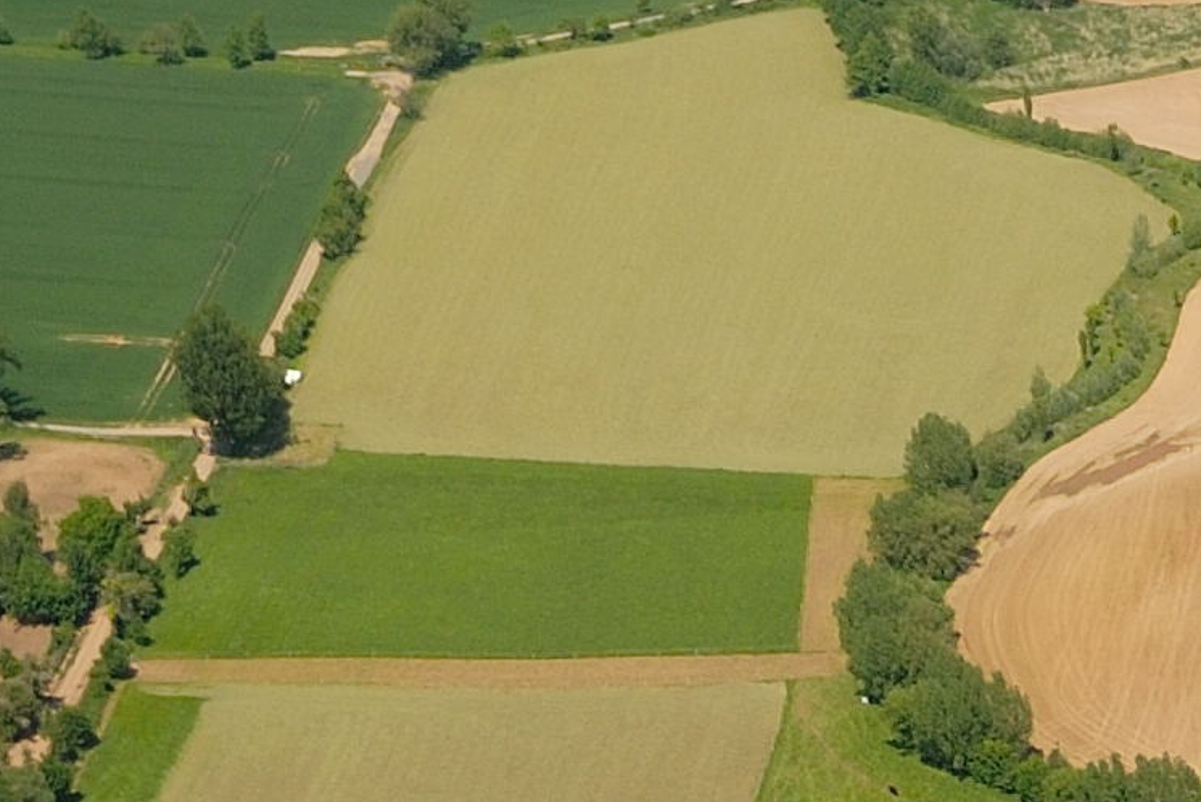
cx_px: 2062
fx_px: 5460
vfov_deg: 8.1
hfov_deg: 11.7
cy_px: 1446
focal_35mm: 164
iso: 100
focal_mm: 21
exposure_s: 1/800
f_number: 5
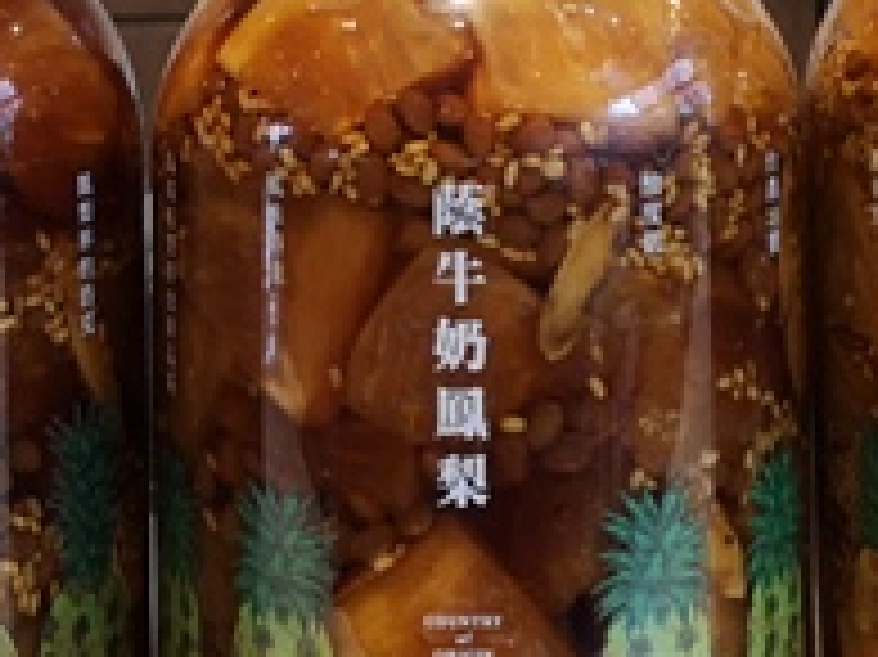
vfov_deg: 12.6
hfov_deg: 17.7
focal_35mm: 111
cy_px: -356
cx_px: 464
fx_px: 2814
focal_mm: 3.95
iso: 100
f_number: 1.8
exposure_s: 1/50
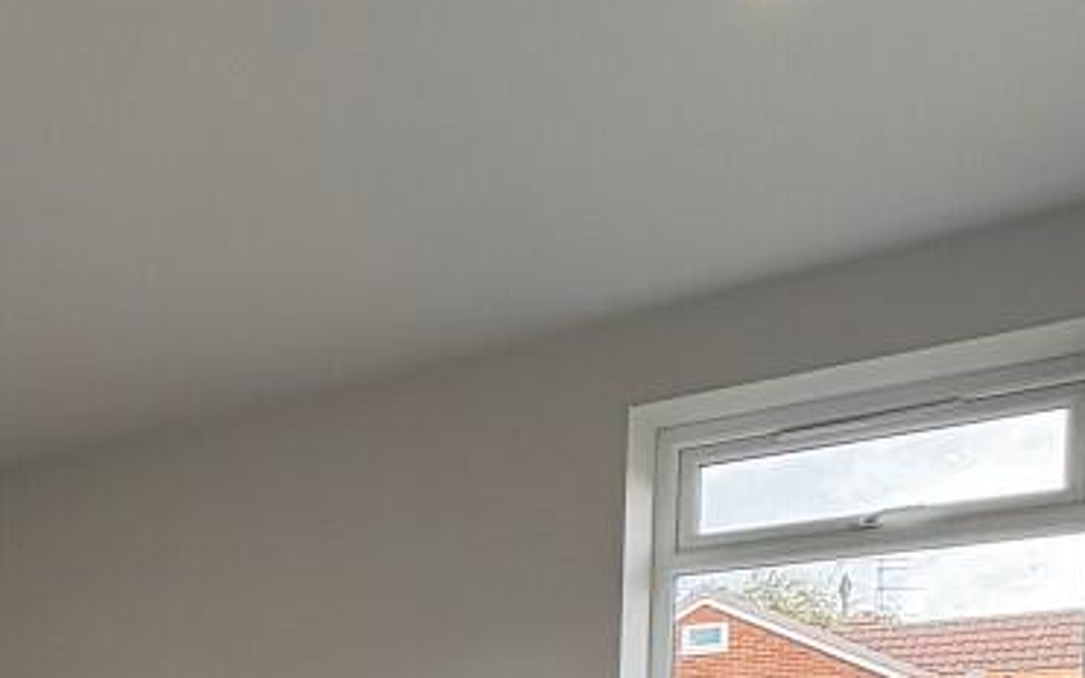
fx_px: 1213
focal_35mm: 41
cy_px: 848
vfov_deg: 27.0
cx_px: -99
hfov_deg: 39.6
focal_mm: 2.22
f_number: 2.2
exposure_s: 1/99
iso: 64
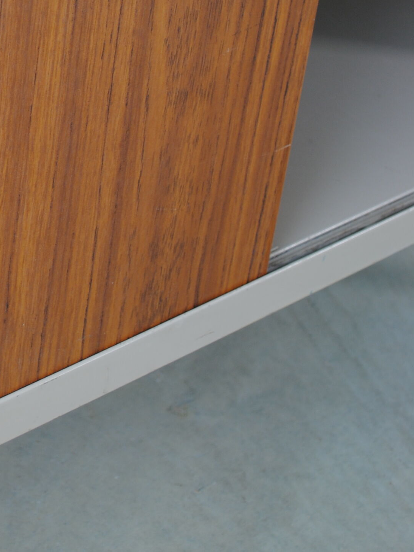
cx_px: -75
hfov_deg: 14.4
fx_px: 1595
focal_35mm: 100
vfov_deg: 19.2
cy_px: 27
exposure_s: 1/30
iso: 100
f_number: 4.2
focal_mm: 26
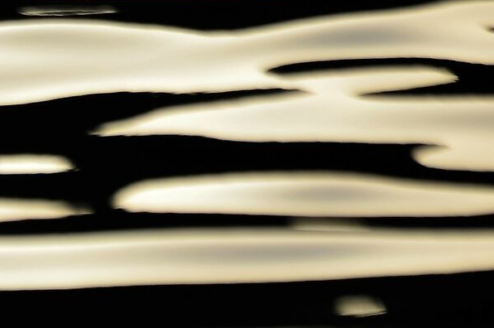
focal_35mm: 633
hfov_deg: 3.3
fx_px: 8672
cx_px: -141
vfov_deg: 2.2
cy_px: 374
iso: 200
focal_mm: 105
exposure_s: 1/1250
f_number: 6.3
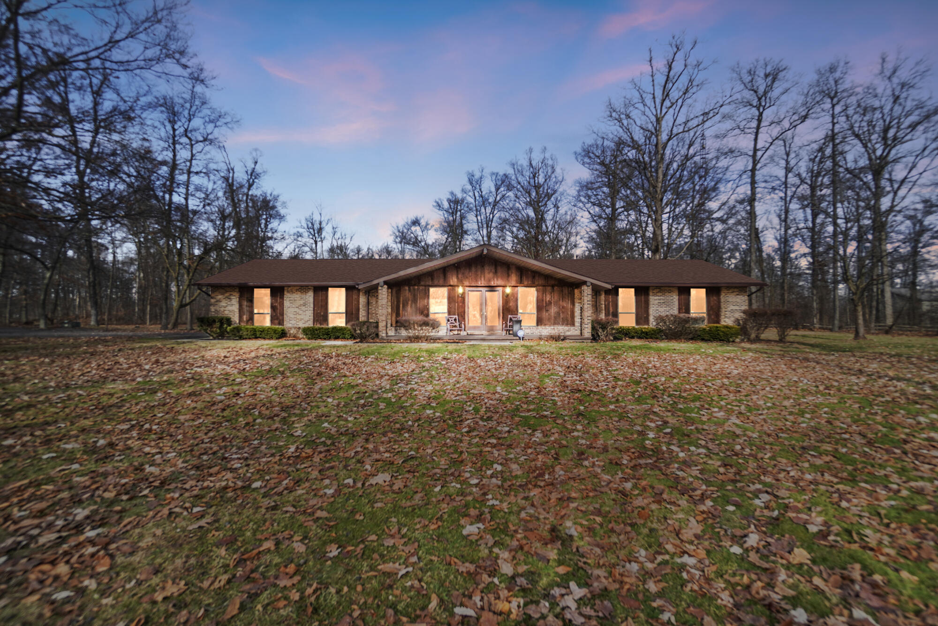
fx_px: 391
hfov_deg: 100.4
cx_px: 469
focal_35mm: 15
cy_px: 313
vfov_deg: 77.4
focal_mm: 10
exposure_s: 1/500
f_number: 5.6
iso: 125
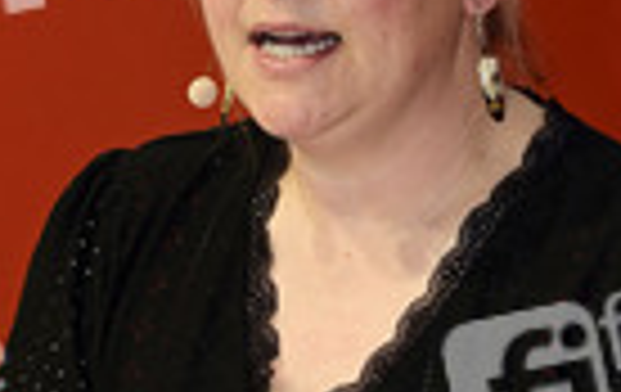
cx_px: 266
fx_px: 3495
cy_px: 144
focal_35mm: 206
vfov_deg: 6.4
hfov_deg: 10.2
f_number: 7.1
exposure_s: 1/200
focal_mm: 70
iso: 1600
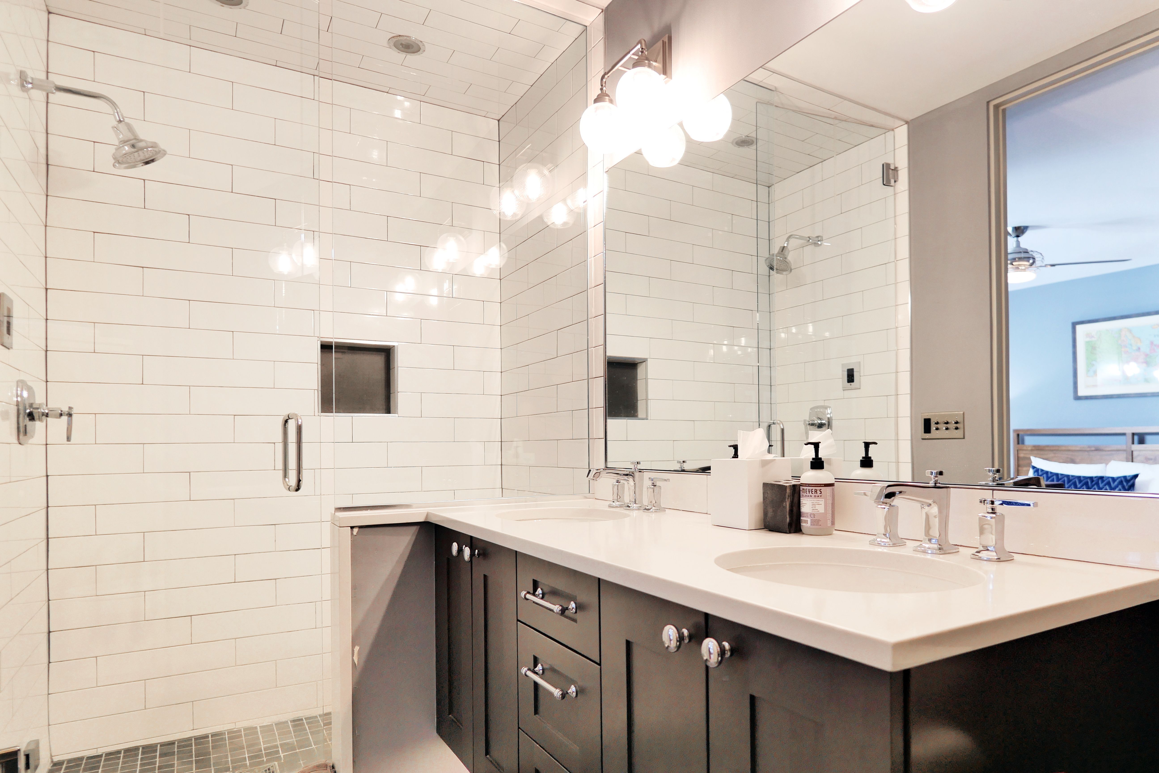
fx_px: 579
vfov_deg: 67.4
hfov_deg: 90.0
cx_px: 580
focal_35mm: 18
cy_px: 386
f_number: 1.7
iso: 800
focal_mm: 9
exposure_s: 1/40
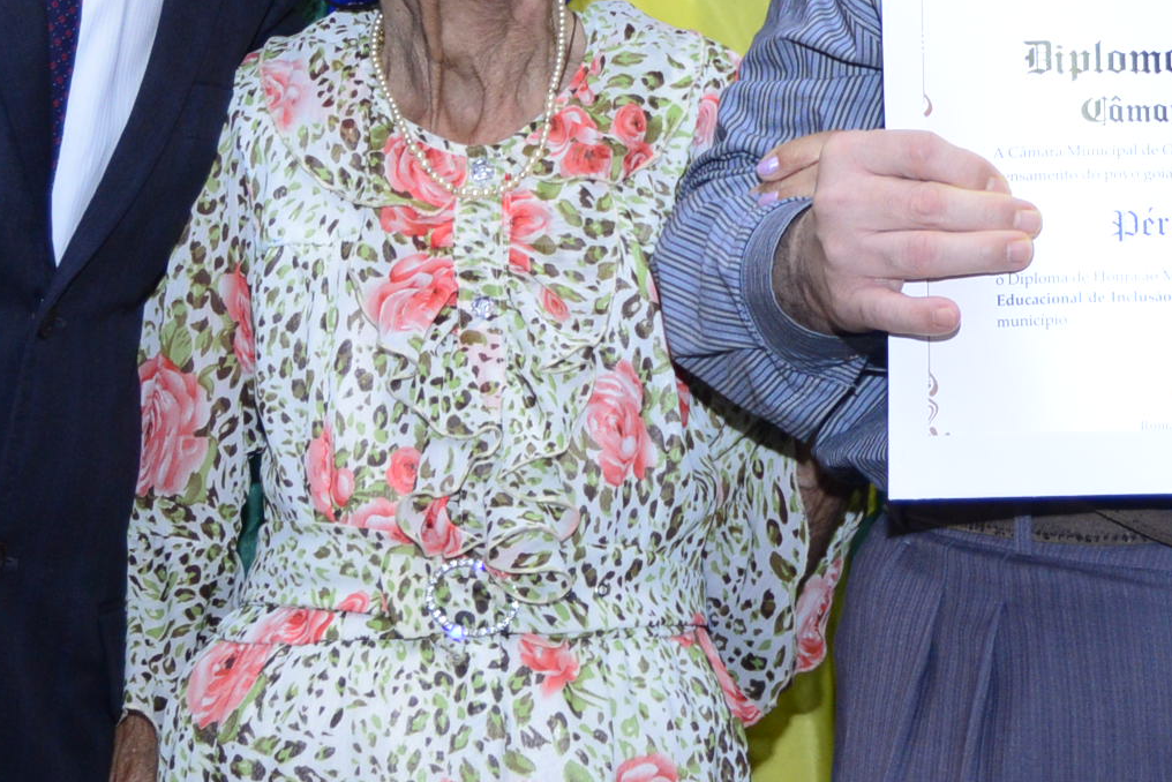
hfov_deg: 13.8
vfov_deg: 9.2
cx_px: 837
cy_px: -90
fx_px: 4819
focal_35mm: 148
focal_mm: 50
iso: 1600
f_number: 5.6
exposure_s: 1/125
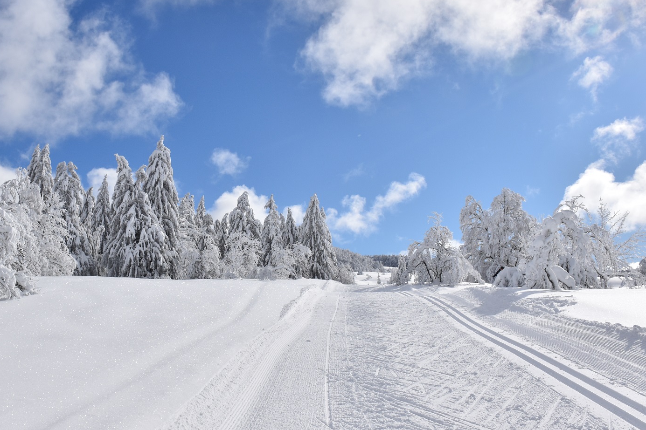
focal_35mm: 39
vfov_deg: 34.1
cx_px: 253
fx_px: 700
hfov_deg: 49.2
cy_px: 181
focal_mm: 18
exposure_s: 1/2000
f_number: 8
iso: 200
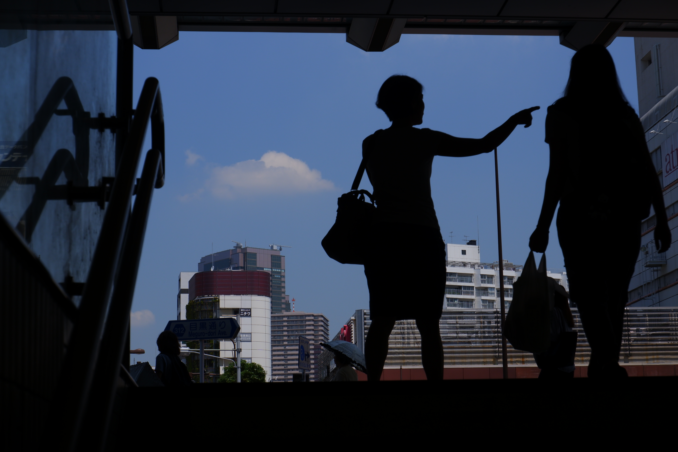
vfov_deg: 20.0
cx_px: 339
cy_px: 226
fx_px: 1281
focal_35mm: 68
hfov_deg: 29.7
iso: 200
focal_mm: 45
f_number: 8
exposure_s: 1/1300
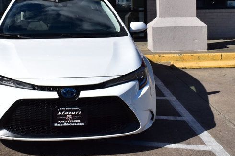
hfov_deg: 29.1
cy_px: 10
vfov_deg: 19.3
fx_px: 450
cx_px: 84
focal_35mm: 69
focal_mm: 22
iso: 200
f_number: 11
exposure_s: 1/500
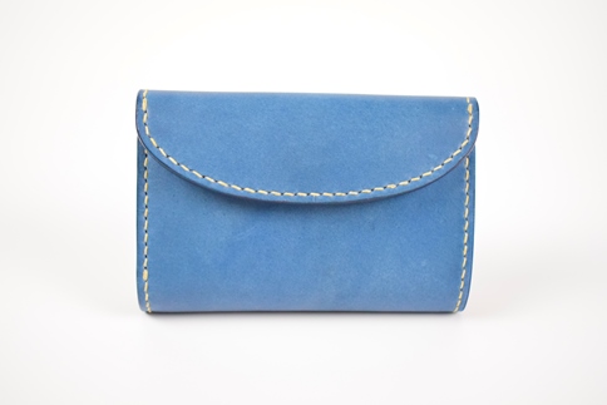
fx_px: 961
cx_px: 304
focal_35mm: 57
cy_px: 202
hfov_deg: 35.0
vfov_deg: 23.8
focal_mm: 38
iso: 3200
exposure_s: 1/250
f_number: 4.8
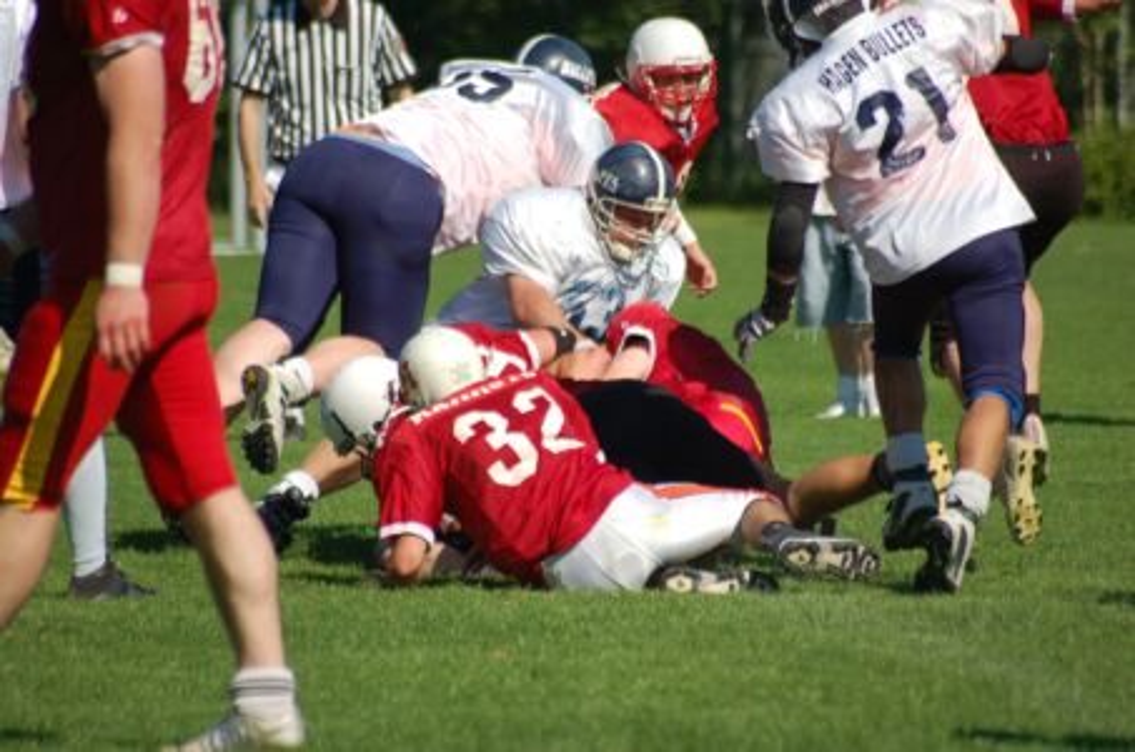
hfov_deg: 4.6
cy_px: 376
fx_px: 14158
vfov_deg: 3.0
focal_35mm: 450
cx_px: 568
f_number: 5.6
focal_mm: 300
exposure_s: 1/1000
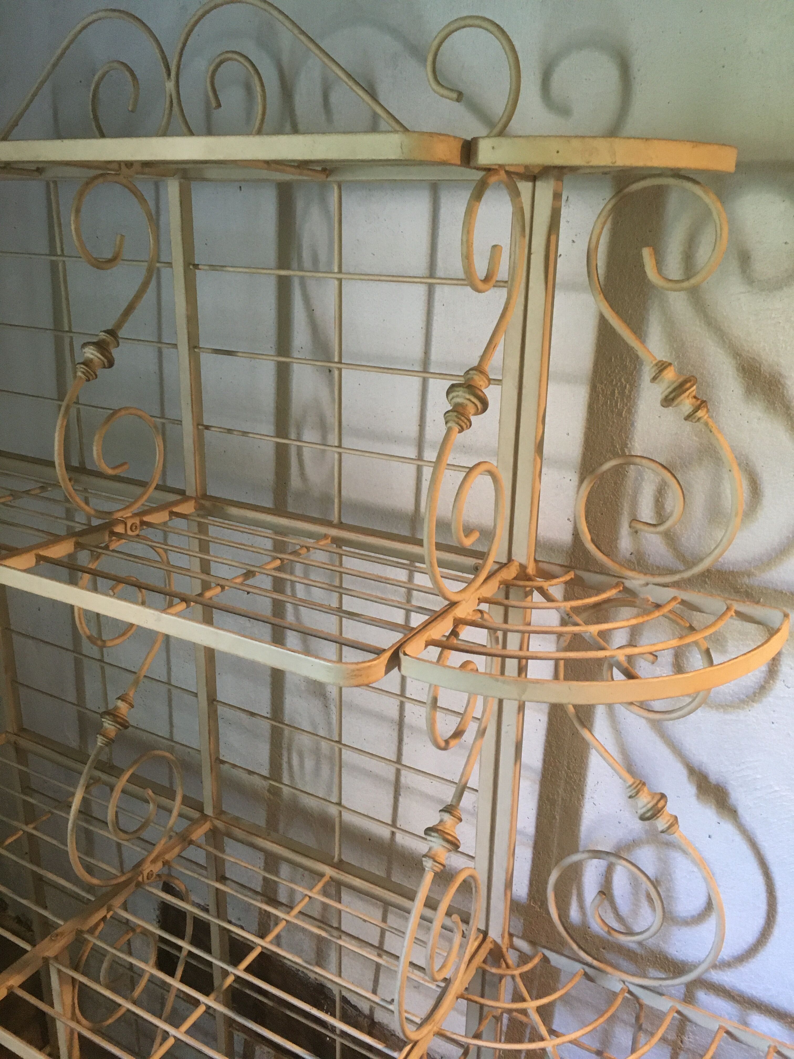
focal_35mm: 29
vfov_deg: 61.7
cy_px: 530
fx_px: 887
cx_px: 397
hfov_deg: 48.2
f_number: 2.2
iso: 200
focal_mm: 4.15
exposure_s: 1/17
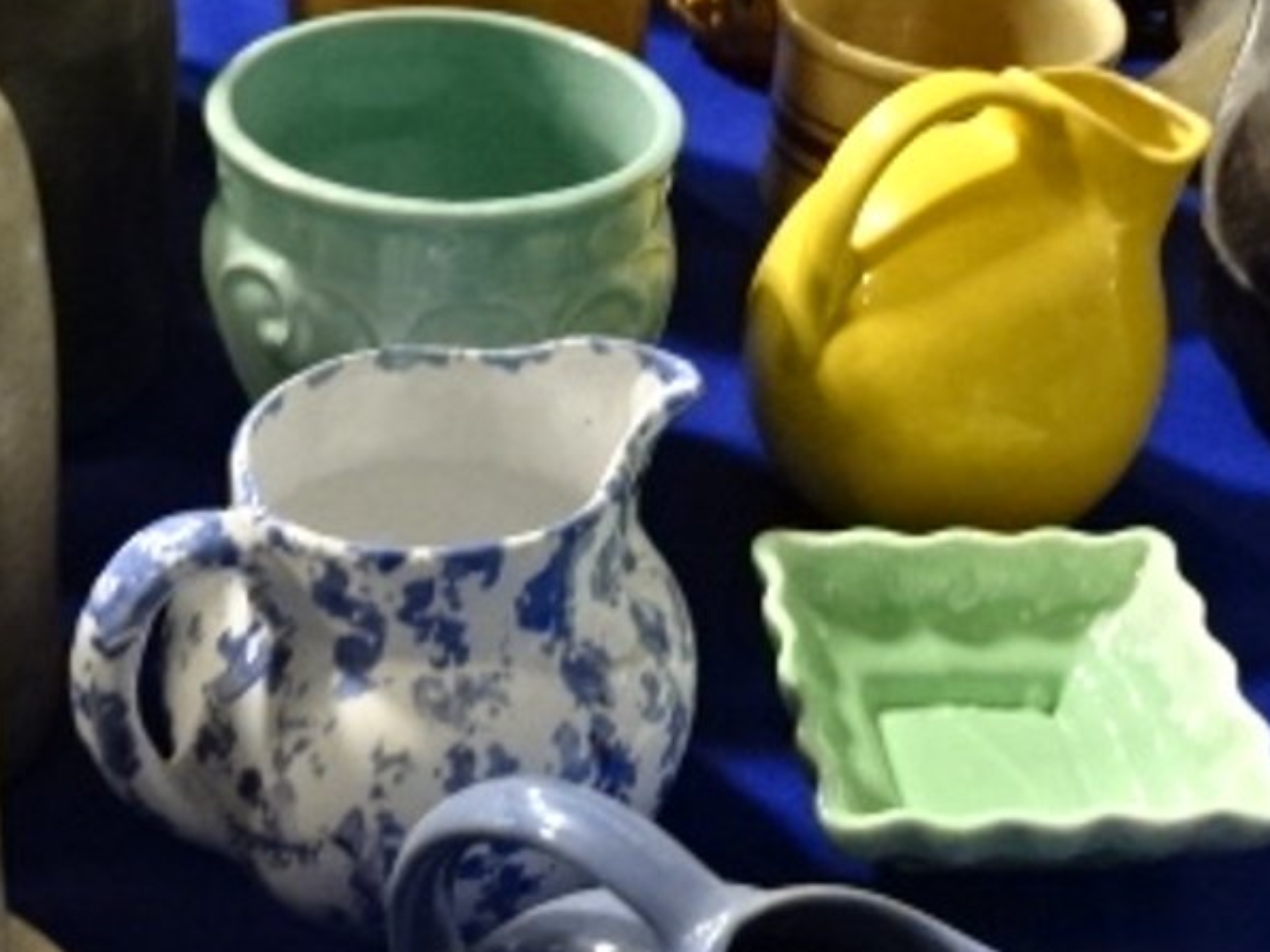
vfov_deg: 24.0
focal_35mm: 61
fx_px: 2238
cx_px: 513
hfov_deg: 31.6
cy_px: 505
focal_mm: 4.1
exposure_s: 1/25
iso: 800
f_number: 3.5
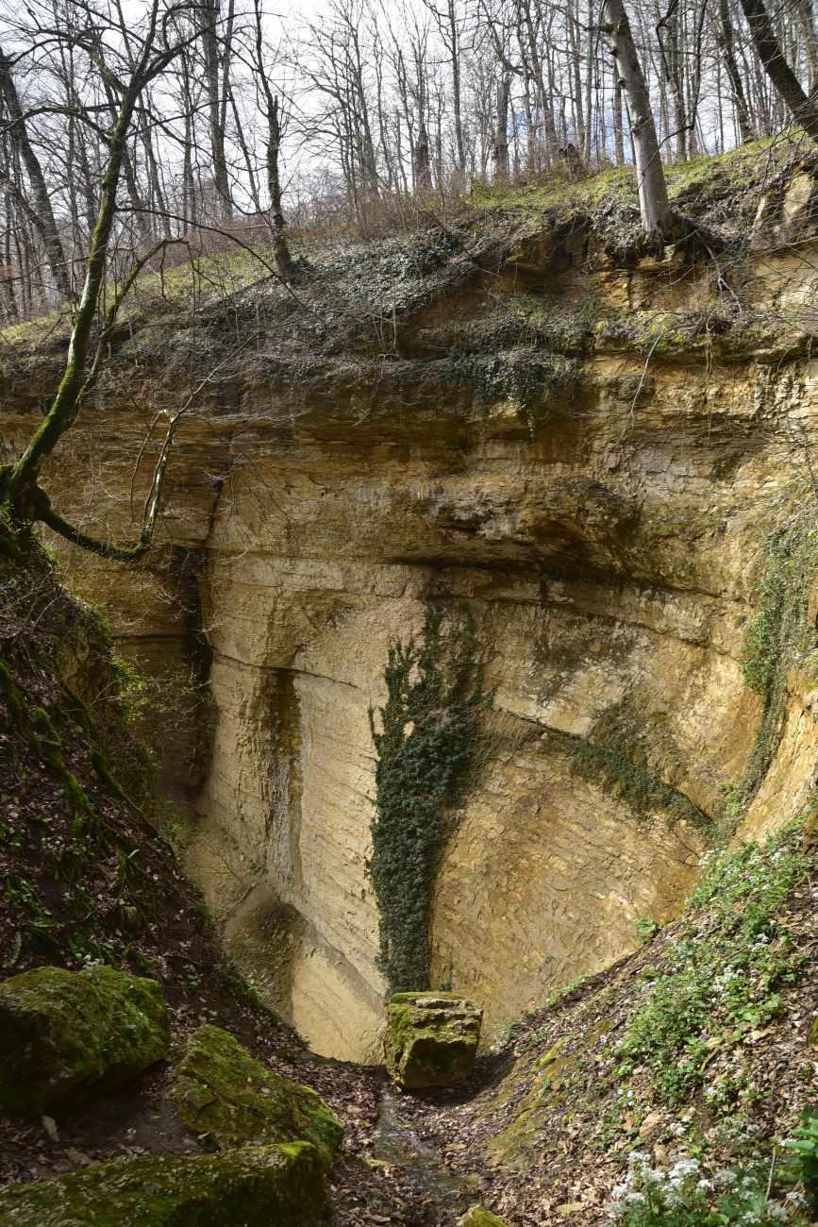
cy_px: 614
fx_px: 1704
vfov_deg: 39.6
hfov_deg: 27.0
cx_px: 409
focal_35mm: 50
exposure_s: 1/125
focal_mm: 50
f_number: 6.3
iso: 160
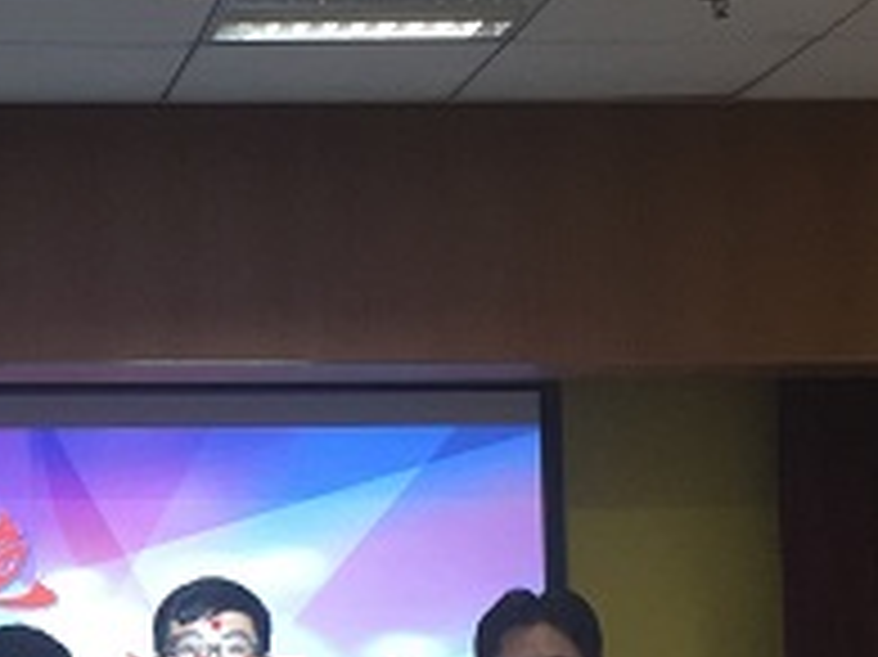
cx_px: -72
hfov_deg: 16.1
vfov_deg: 12.3
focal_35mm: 119
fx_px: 3016
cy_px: 603
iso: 80
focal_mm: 4.15
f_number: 2.2
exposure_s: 1/33
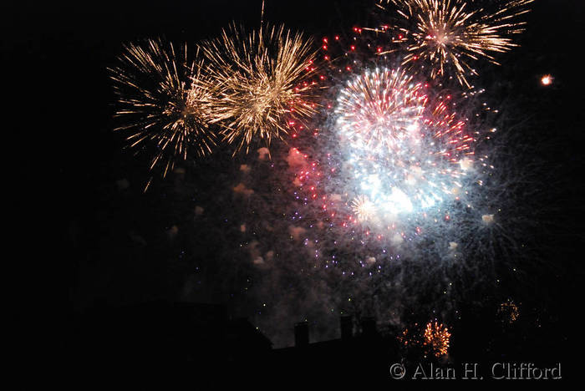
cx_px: 292
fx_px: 1708
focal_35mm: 105
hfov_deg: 19.4
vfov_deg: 13.1
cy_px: 196
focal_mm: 70
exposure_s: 1/60
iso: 1600
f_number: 5
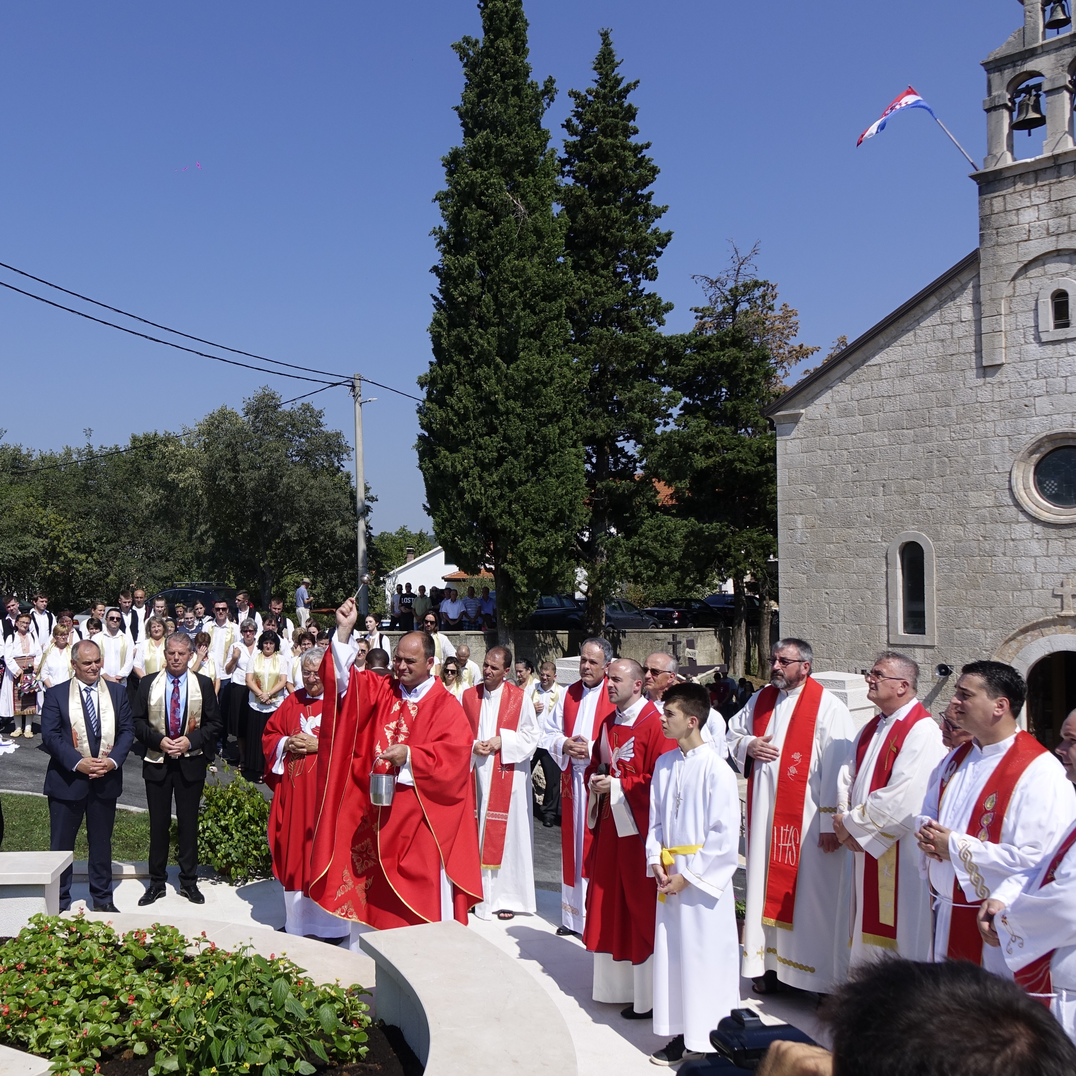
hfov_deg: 51.7
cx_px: 377
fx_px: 1090
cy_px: 531
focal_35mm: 31
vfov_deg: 52.5
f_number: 5
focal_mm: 8.8
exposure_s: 1/800
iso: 100
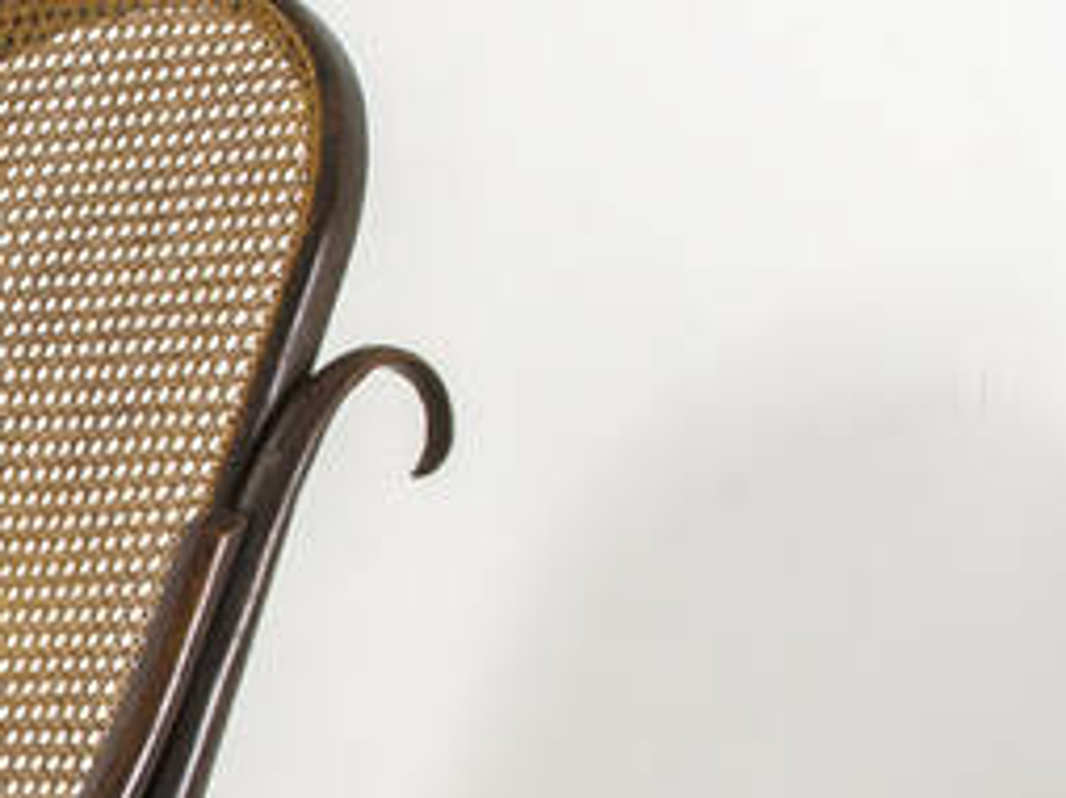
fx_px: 8542
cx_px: -709
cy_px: 838
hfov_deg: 7.0
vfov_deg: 5.3
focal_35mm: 278
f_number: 20
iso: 100
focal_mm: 35
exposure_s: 1/160
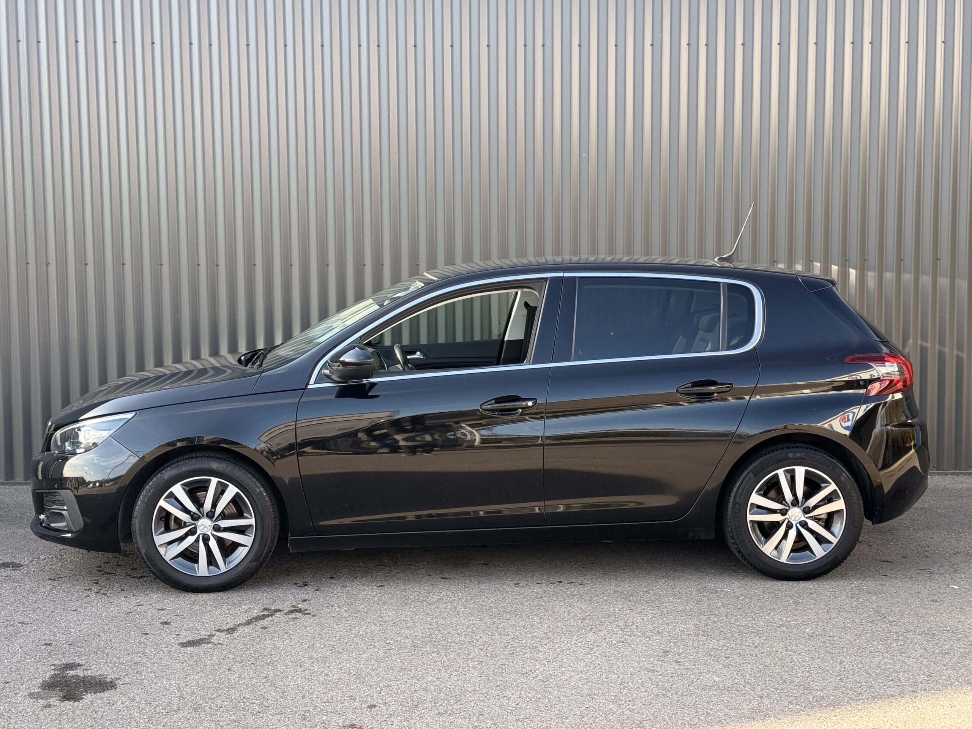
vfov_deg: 30.3
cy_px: 364
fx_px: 1348
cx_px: 486
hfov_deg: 39.7
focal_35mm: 48
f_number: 1.78
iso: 80
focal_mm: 6.76
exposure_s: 1/357
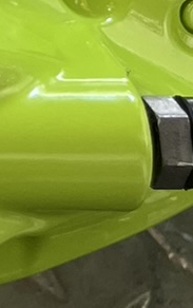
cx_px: -474
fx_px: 1621
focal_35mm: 193
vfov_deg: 9.9
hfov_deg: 6.1
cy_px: -365
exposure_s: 1/121
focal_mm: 5.1
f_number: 1.6
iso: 80
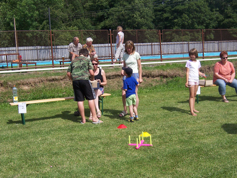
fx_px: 335
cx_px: 118
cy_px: 89
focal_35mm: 49
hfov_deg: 38.9
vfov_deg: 29.7
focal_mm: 8.2
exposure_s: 1/1000
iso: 80
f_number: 4
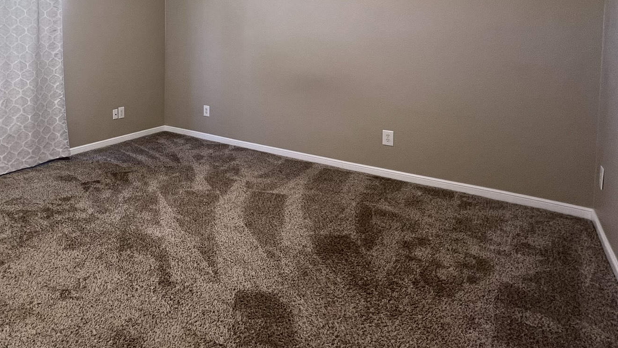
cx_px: 191
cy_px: 64
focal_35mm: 22
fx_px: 361
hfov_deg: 77.7
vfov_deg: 48.3
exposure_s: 1/60
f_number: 1.8
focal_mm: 1.57
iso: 200
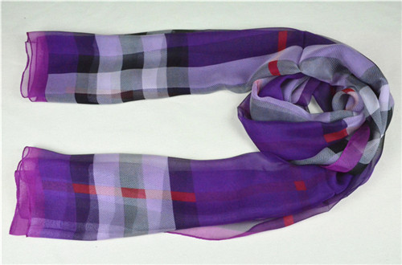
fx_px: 451
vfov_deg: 32.8
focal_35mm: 40
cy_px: 132
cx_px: 201
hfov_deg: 48.1
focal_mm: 27
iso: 6400
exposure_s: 1/400
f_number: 10
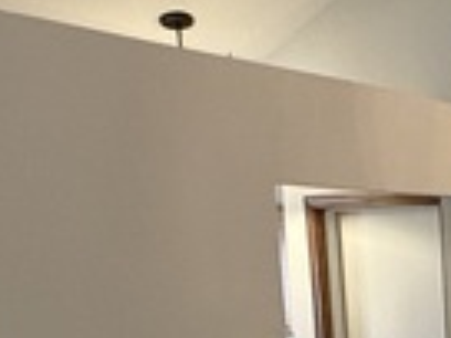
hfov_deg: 20.4
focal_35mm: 66
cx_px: 819
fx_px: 860
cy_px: 365
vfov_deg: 21.2
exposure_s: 1/60
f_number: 2.2
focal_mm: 2.22
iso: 500
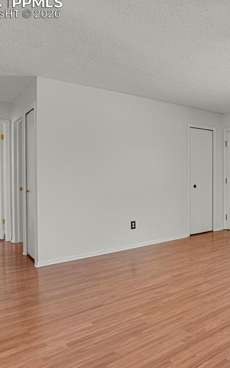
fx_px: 271
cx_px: 237
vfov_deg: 68.4
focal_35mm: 27
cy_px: 178
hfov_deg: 39.7
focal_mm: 17
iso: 3600
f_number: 8
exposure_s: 1/20
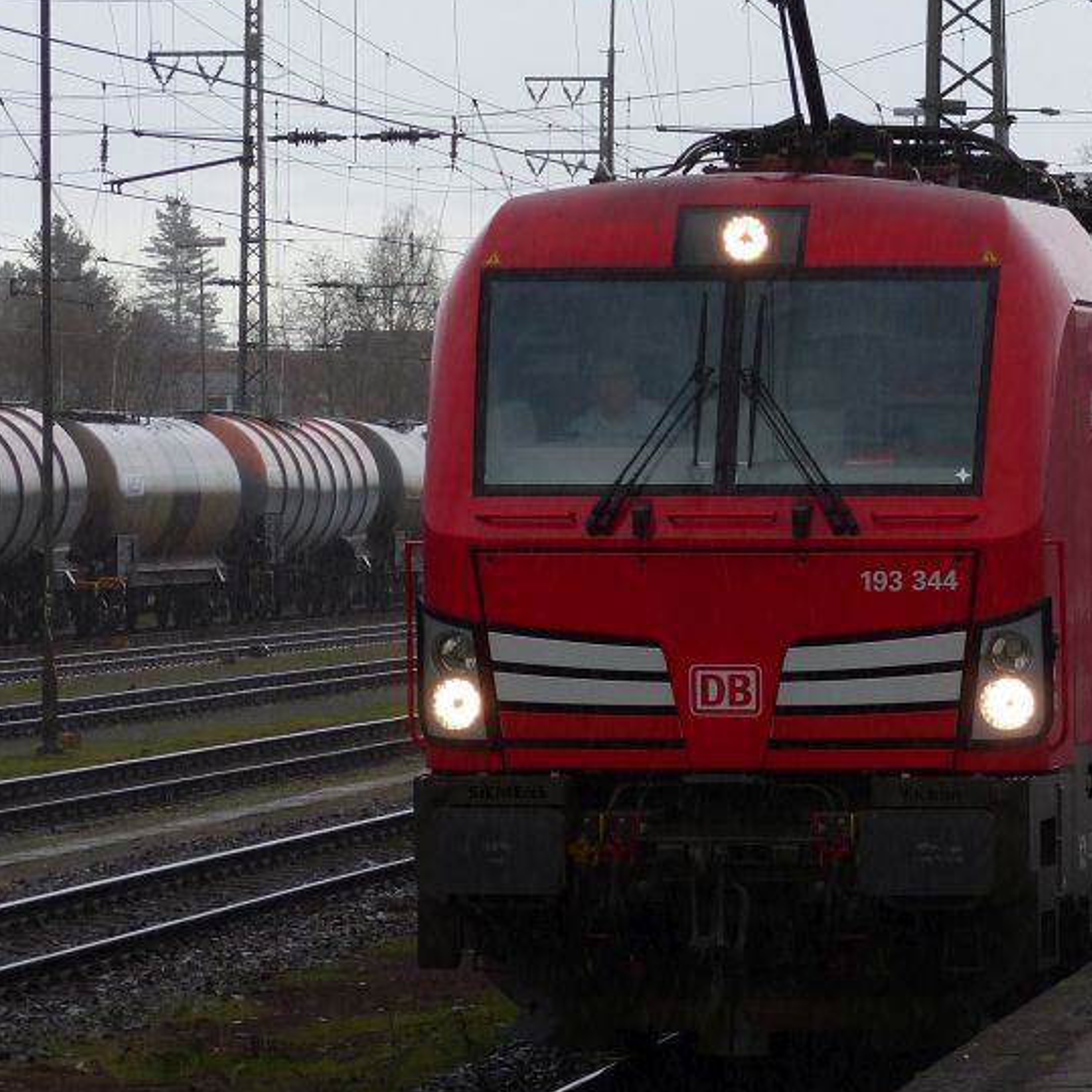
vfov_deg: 6.9
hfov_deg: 6.9
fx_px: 8994
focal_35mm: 252
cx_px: 889
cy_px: 466
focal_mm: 23.1
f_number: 3.2
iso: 100
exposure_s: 1/125
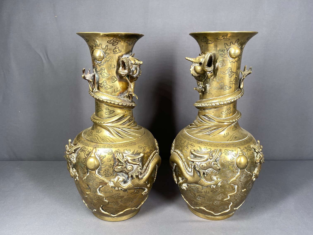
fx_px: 235
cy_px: 118
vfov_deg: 53.1
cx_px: 156
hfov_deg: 67.3
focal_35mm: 26
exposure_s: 1/60
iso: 64
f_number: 1.8
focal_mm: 4.25
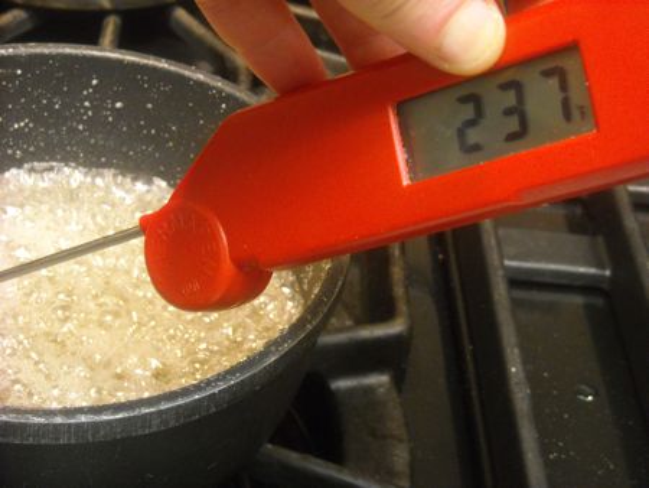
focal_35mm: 76
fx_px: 1426
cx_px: 324
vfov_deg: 19.4
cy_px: 244
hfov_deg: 25.6
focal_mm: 12.3
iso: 400
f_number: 3.9
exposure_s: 1/23
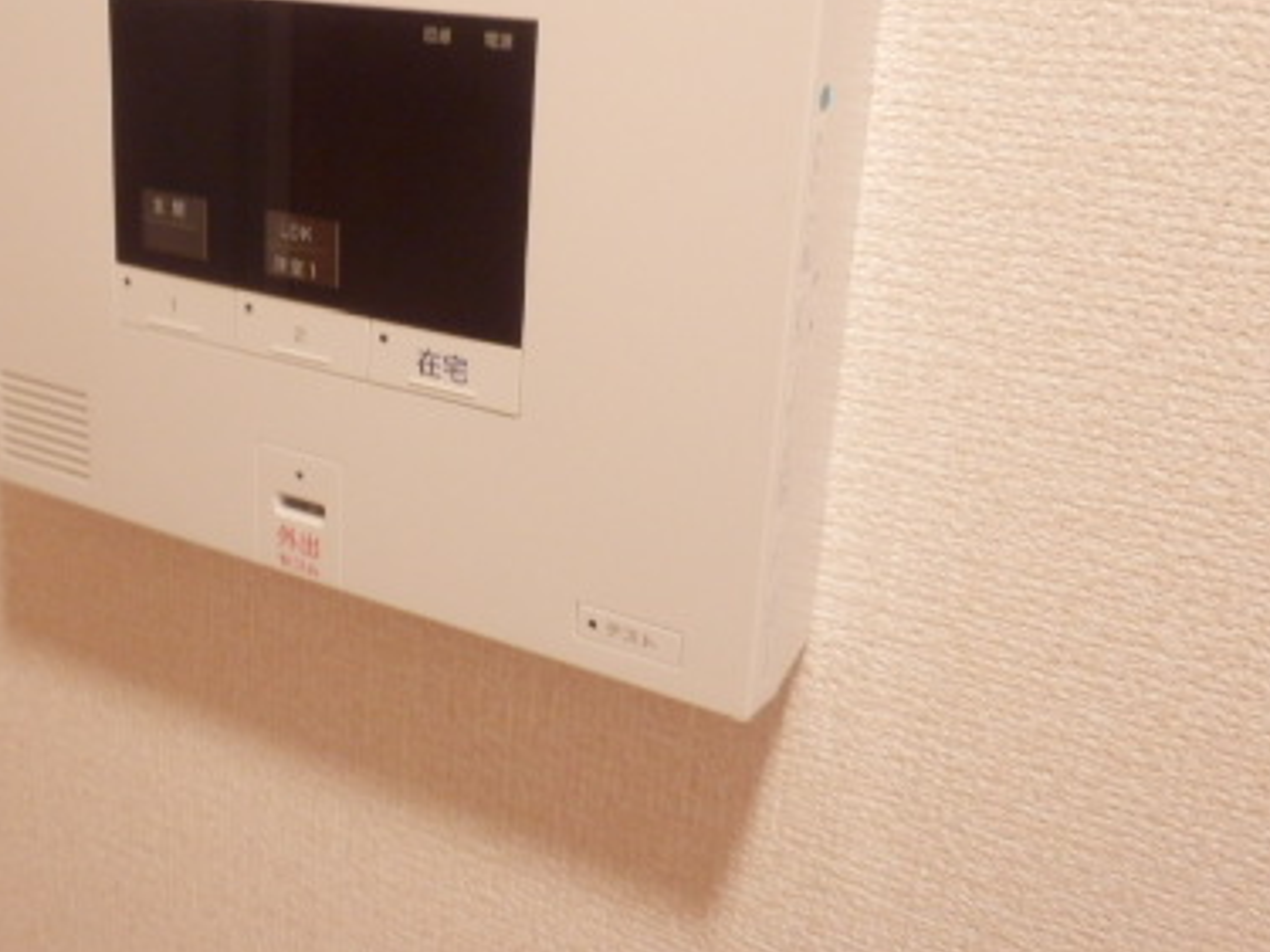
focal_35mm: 41
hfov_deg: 45.0
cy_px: 312
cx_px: 403
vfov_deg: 34.8
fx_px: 1504
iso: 400
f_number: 3
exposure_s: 1/30
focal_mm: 4.2
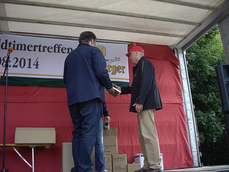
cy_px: 86
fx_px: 251
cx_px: 114
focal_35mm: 38
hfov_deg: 49.0
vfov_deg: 37.7
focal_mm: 7.9
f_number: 2.8
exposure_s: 1/200
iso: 100
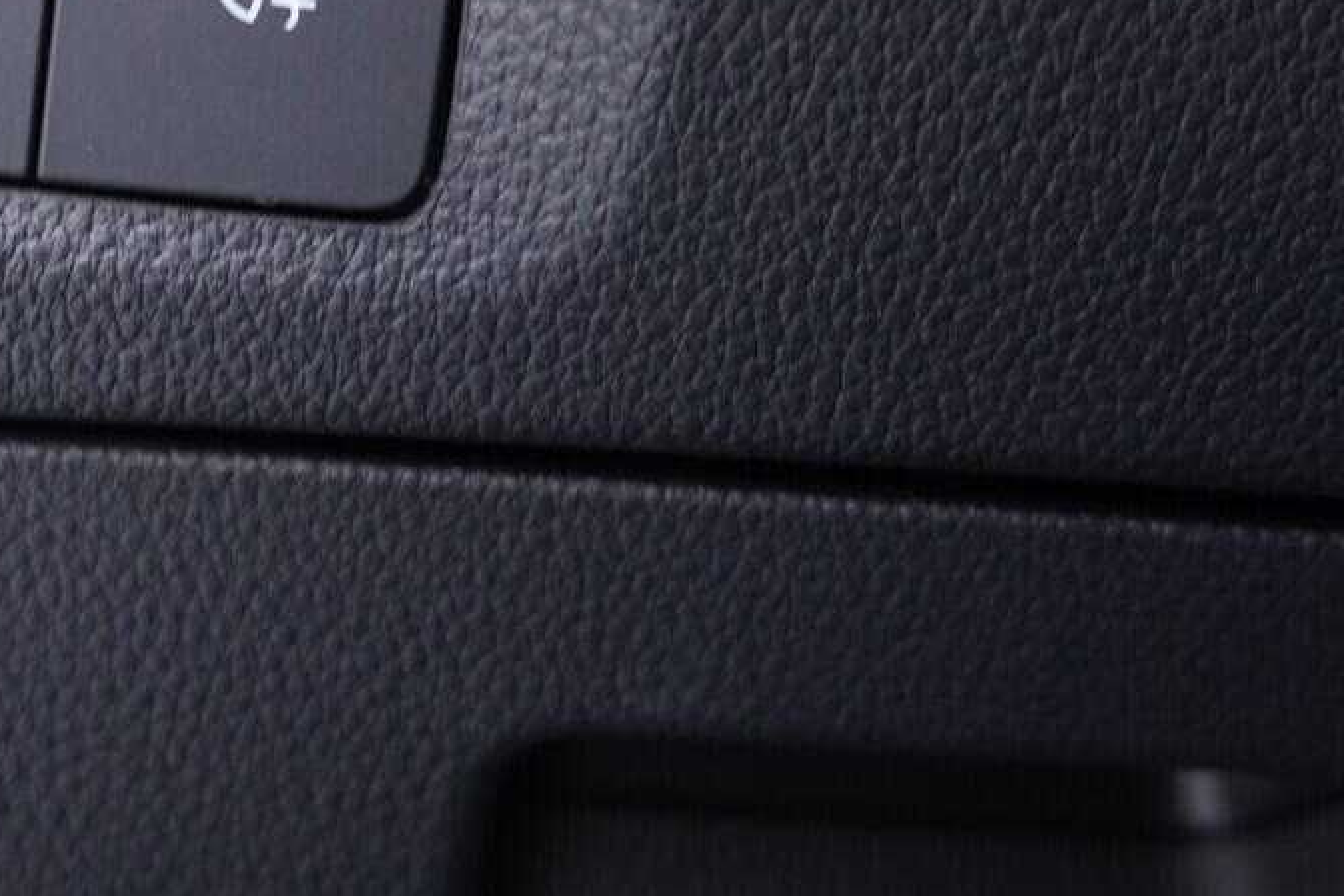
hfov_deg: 24.8
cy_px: -58
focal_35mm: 77
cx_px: -62
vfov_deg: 17.2
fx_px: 2875
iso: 400
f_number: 2.8
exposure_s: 1/40
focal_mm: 24
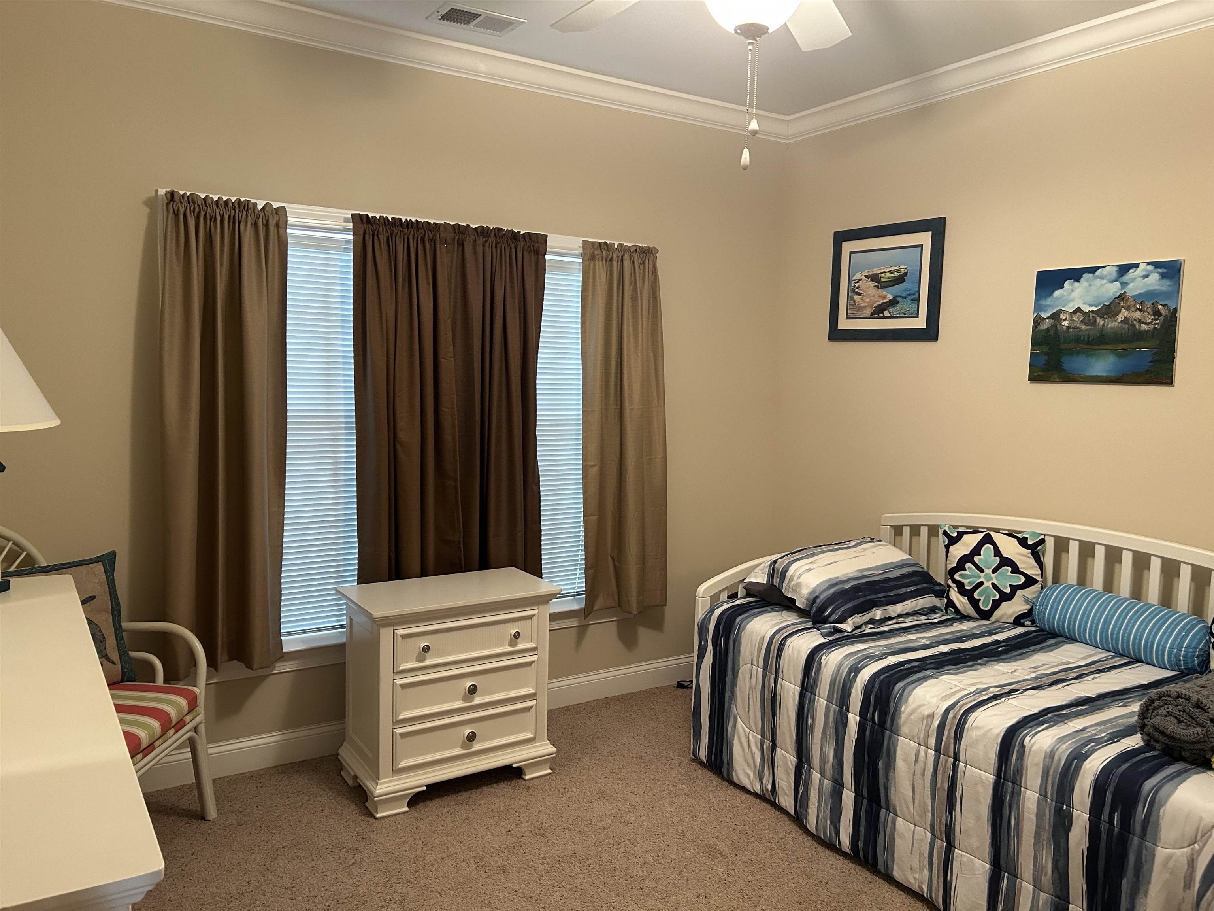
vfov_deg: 53.1
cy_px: 456
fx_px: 912
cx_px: 607
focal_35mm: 26
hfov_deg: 67.3
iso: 320
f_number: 1.5
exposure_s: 1/60
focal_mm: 5.7
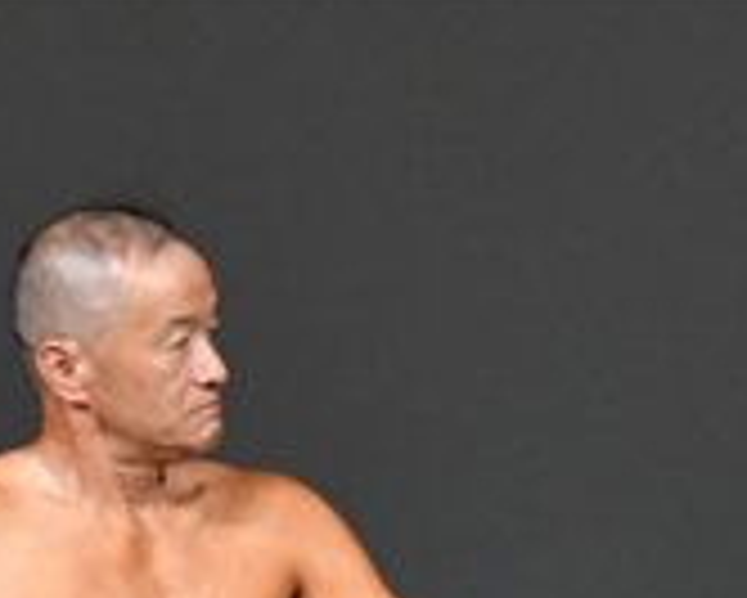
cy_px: 1133
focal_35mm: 1378
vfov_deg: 1.1
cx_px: 1141
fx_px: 30483
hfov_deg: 1.4
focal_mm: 210
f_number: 5.6
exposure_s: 1/400
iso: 4000
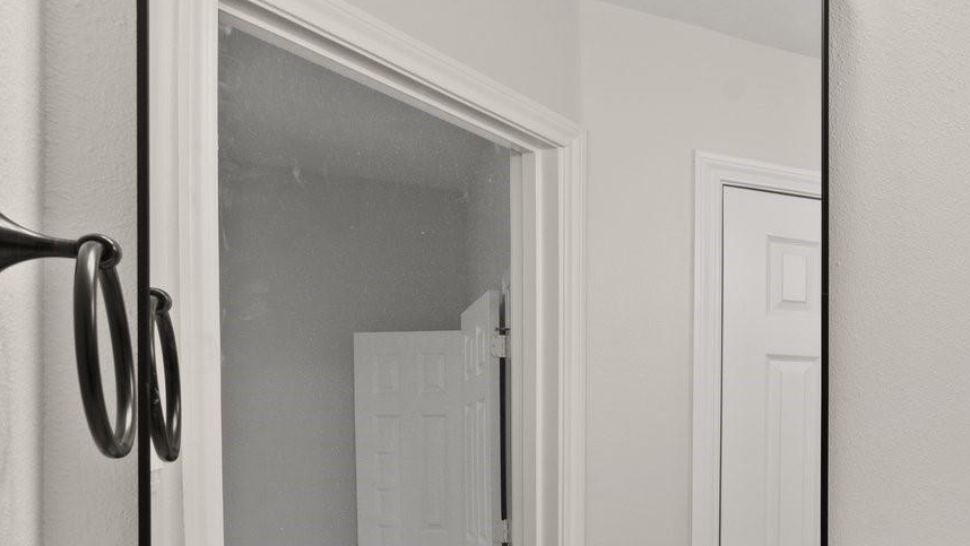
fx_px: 1061
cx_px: 1109
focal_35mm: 41
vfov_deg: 28.0
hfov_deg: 38.8
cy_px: 467
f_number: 9
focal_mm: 16.5
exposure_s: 1/5
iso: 320
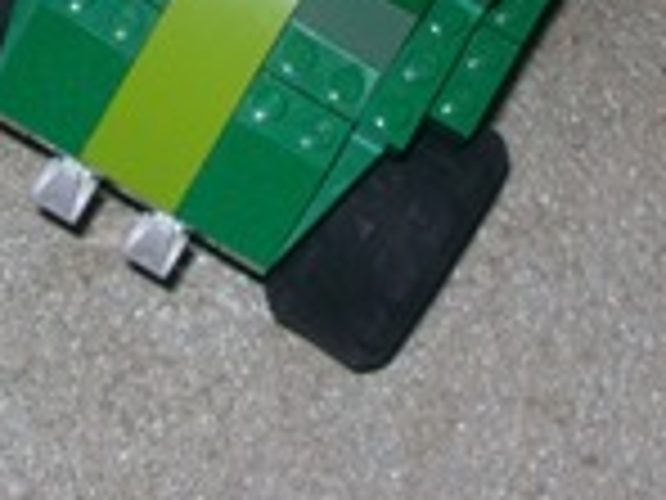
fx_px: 3117
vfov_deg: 9.0
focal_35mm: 162
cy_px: -207
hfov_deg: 12.2
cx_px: 416
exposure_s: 1/84.5
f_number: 3.4
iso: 80
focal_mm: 9.4
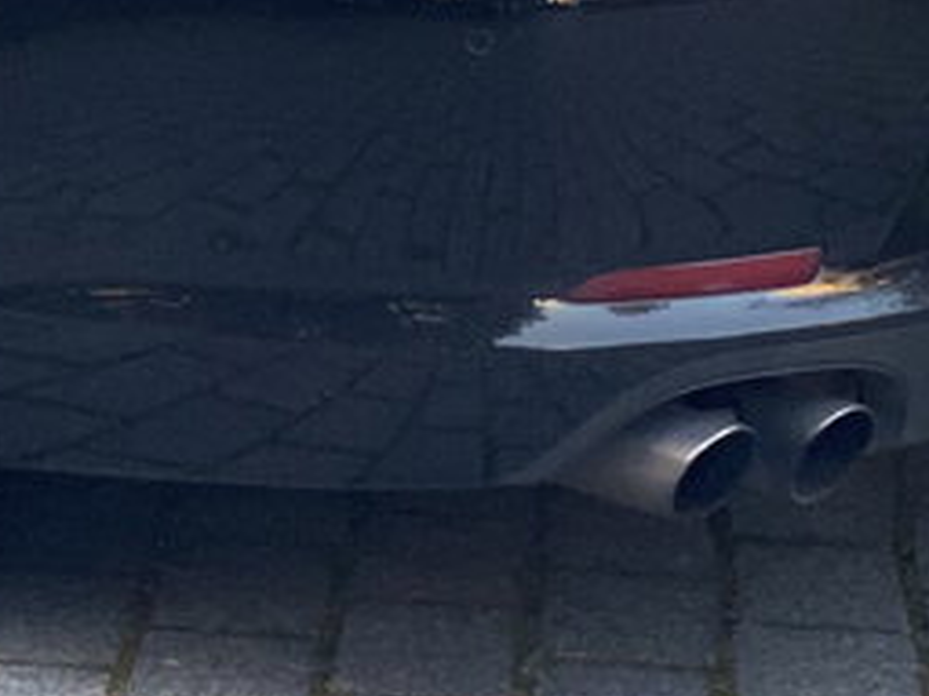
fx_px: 5606
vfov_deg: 7.0
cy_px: -415
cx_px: -113
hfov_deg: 9.4
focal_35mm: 209
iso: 100
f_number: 2
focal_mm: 6
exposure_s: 1/122
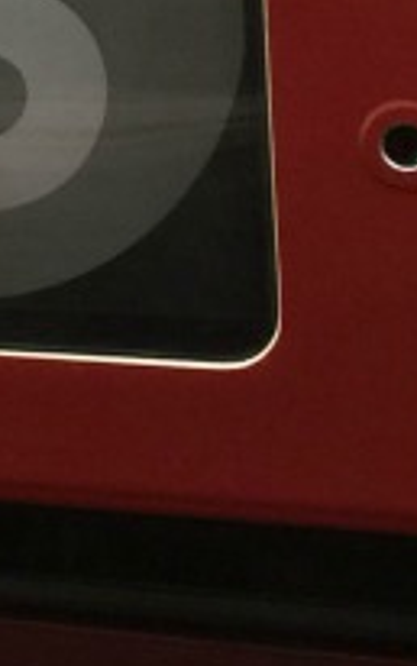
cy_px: -228
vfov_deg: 12.7
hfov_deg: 7.4
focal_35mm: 159
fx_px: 2887
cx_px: -789
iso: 64
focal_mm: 4.15
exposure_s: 1/15
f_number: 2.2
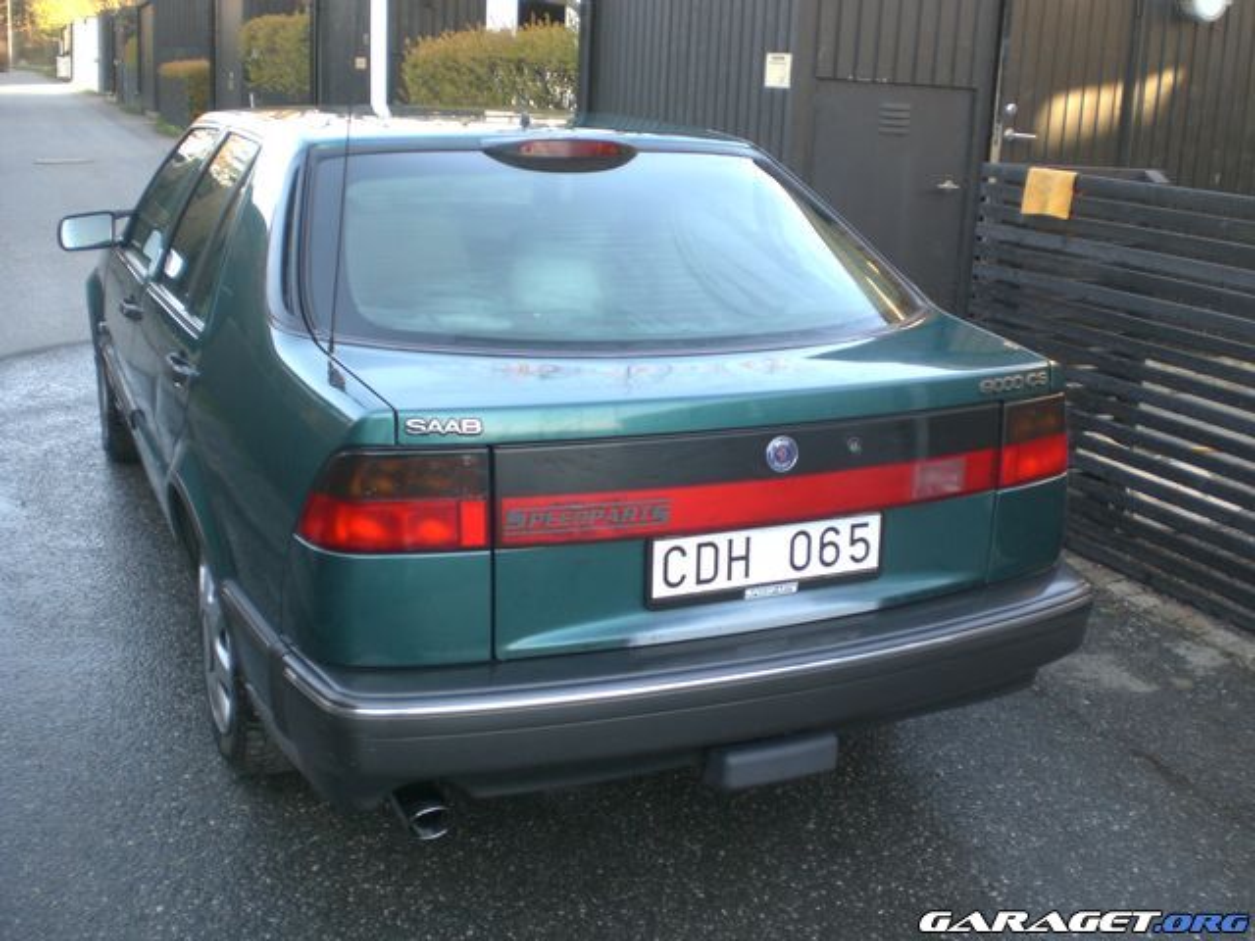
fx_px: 1378
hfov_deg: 49.0
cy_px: 470
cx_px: 628
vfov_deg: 37.7
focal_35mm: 38
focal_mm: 6.3
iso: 100
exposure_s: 1/60
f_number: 3.1
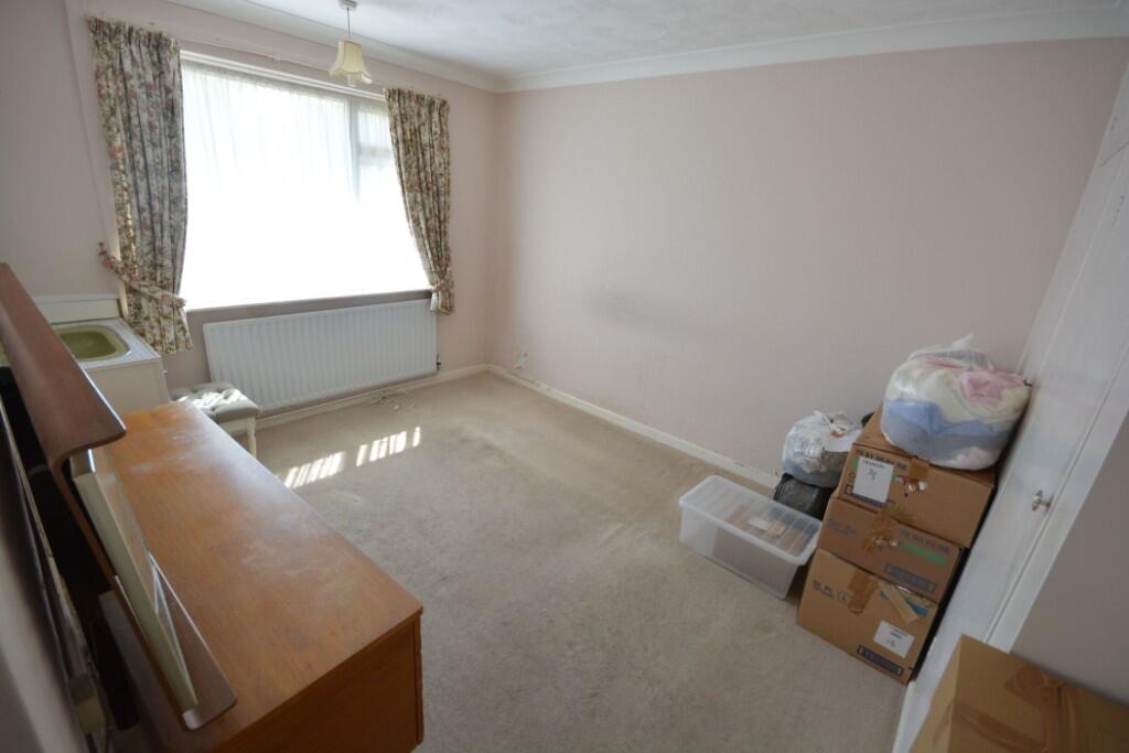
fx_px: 470
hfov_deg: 100.4
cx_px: 564
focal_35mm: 15
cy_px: 376
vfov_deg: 77.3
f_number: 8
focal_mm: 10
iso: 400
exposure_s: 1/50
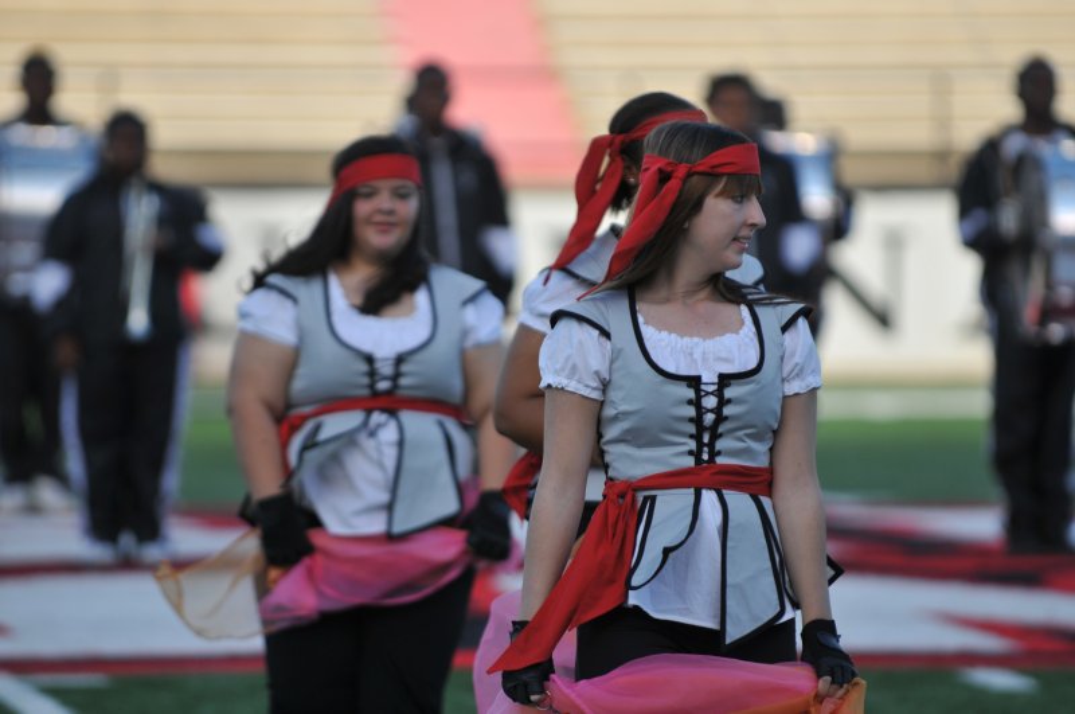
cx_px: 538
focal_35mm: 300
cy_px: 357
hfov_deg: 6.9
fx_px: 8946
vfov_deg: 4.6
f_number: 2.8
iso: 200
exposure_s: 1/1250
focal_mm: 200
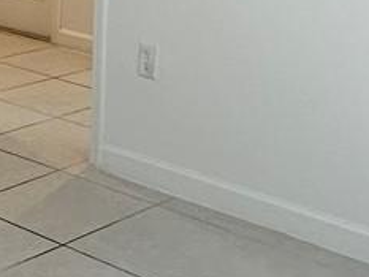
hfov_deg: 20.2
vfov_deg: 15.3
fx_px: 1024
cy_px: 68
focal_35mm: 96
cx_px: 71
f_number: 2.2
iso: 125
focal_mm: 2.22
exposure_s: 1/120
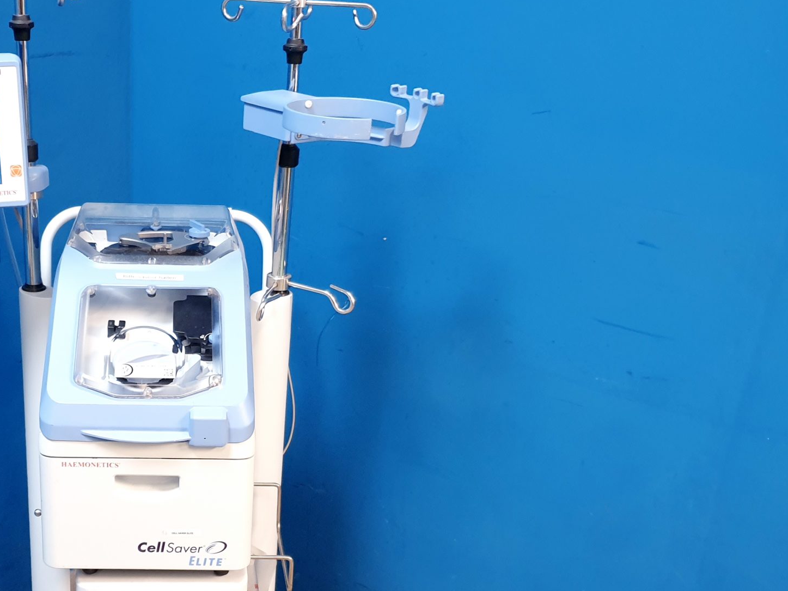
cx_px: 186
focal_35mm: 46
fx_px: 1047
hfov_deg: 40.0
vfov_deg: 31.2
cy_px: 407
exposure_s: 1/50
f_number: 1.5
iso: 200
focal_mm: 4.3
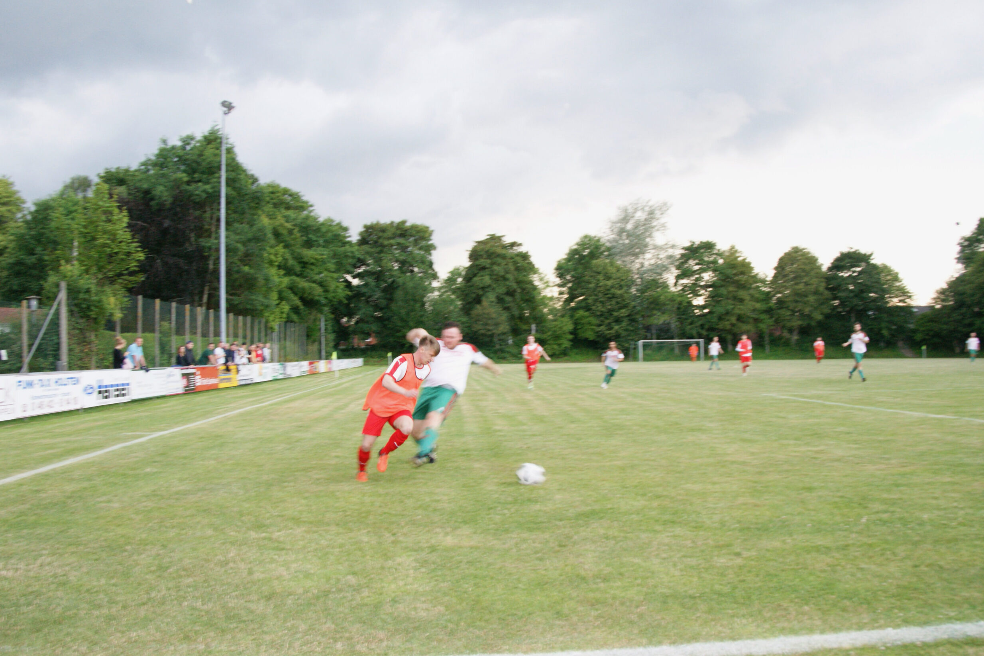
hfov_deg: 65.5
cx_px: 482
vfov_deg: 46.4
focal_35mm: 28
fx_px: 765
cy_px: 318
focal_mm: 18
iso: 400
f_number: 5.6
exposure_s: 1/60
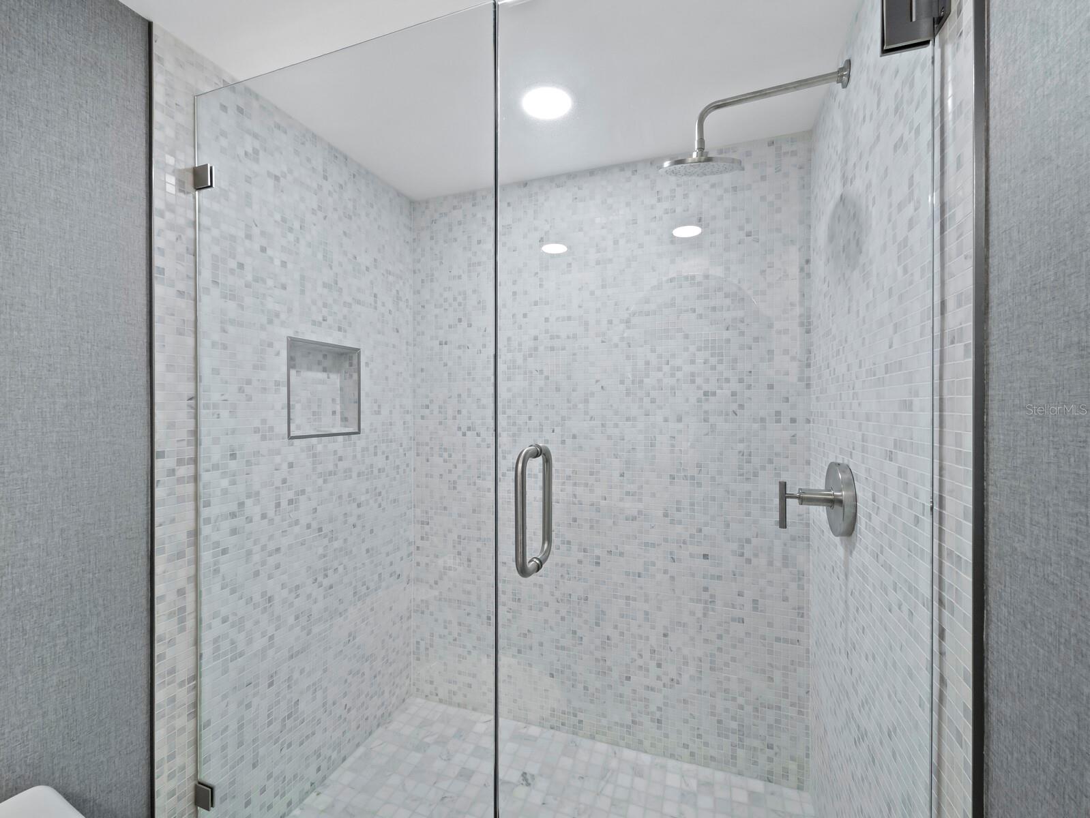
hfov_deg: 102.0
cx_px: 545
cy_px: 409
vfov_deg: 85.7
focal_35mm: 14
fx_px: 441
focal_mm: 7
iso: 400
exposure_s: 1/2
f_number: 13
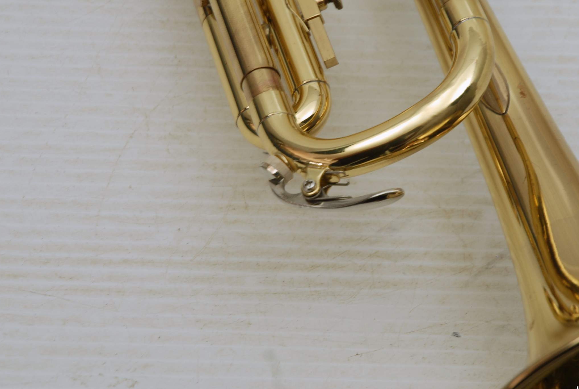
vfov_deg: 9.2
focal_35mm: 149
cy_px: 140
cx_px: 339
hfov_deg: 13.7
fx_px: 2401
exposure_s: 1/2.5
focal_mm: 70
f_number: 8
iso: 100
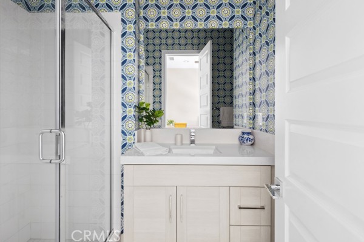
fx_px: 162
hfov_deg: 96.7
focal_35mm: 16
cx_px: 175
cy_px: 115
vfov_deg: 73.7
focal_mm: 10
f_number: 8
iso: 200
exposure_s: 8
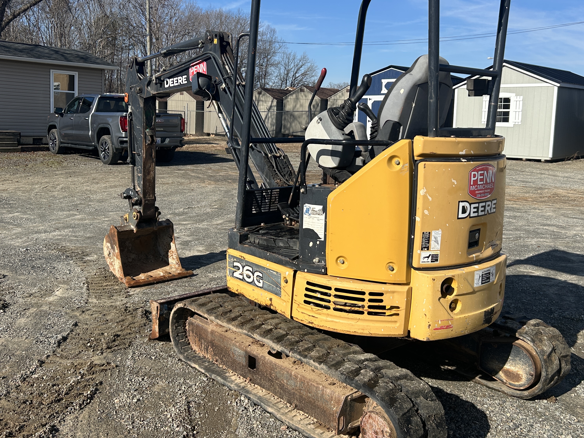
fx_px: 590
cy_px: 203
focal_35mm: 35
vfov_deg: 40.7
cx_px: 294
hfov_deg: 52.6
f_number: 1.5
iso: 50
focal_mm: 5.7
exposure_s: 1/4630
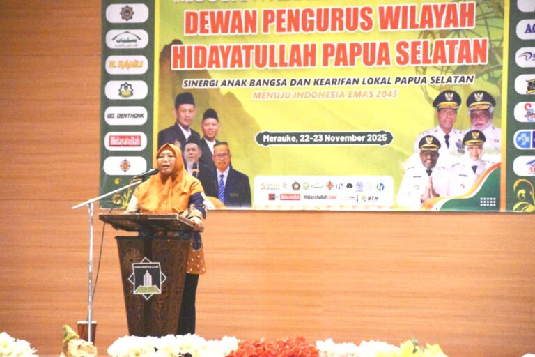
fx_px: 2340
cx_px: 268
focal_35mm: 158
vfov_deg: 8.7
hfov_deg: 13.0
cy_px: 178
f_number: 5.6
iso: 12800
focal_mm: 105
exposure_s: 1/125
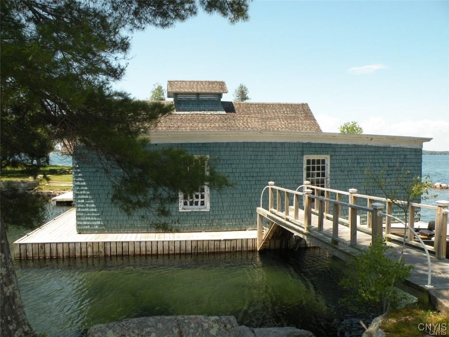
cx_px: 224
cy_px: 168
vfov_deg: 51.4
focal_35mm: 27
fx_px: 350
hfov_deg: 65.3
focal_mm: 4.7
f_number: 5
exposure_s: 1/242
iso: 94
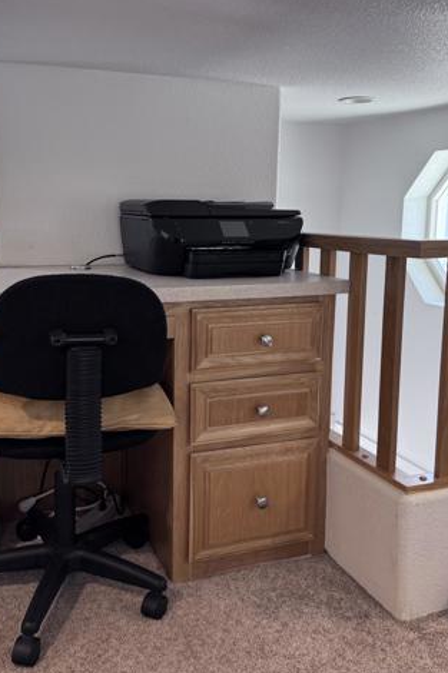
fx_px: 635
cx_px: 209
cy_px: 335
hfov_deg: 38.8
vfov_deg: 55.8
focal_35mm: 34
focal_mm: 6.76
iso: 200
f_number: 1.78
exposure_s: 1/120
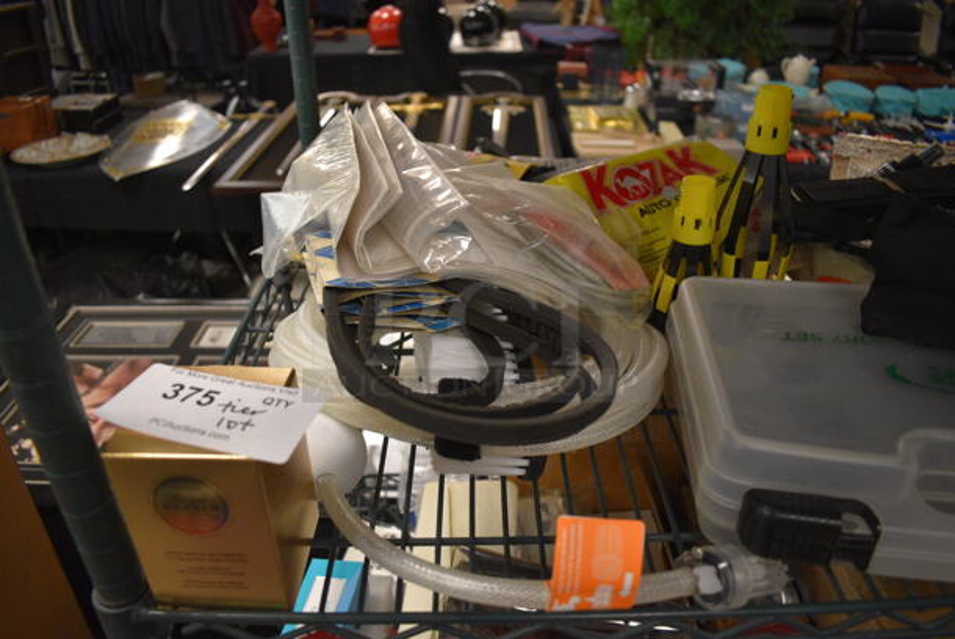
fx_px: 717
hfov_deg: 67.3
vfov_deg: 48.0
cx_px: 478
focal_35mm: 27
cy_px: 320
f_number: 3.5
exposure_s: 1/125
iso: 1600
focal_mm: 18
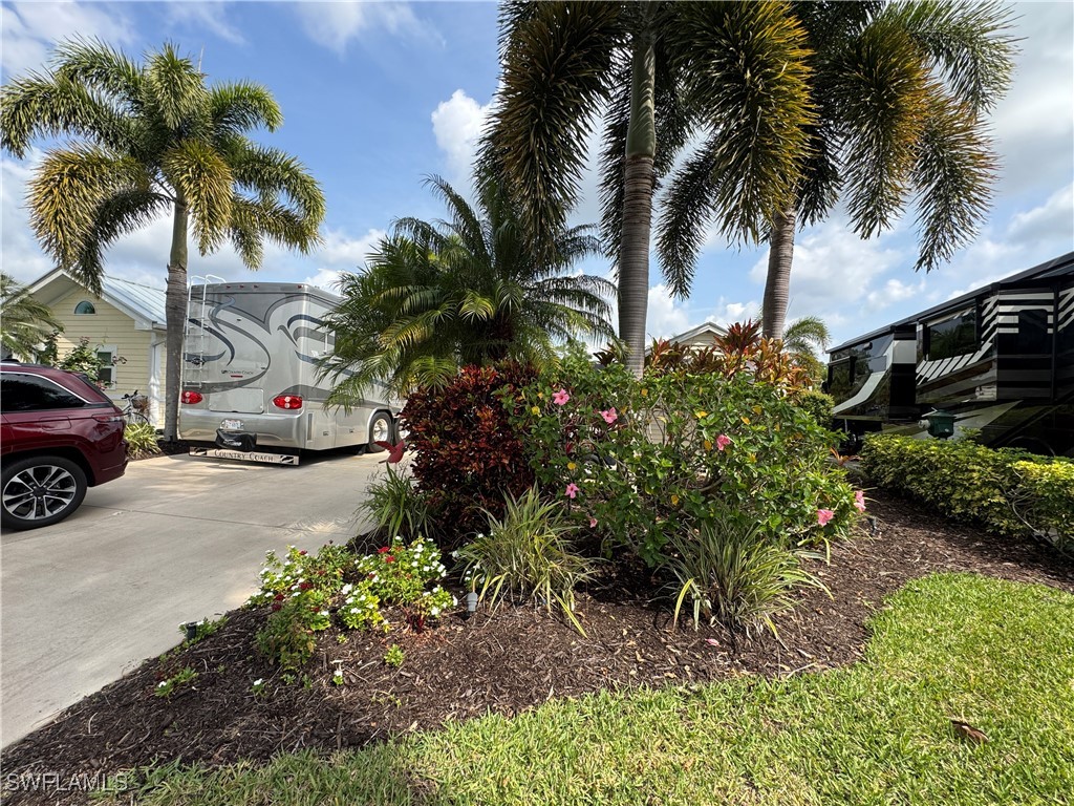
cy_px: 403
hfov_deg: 102.1
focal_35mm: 14
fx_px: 434
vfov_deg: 85.7
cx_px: 537
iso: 40
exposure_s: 1/727
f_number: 2.2
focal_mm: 2.22
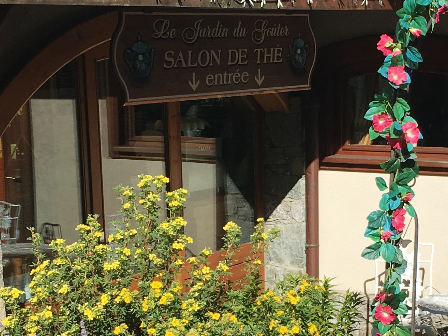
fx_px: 1152
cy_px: 281
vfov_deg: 16.4
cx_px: 278
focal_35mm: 89
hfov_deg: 22.0
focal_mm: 4.15
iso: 25
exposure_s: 1/1603
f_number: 2.2
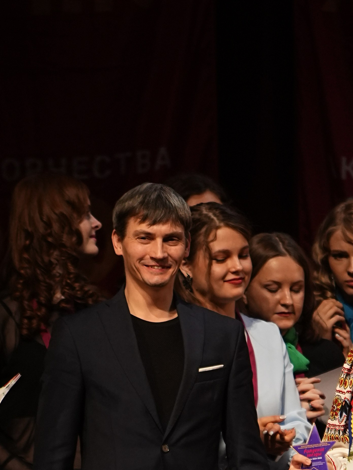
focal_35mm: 639
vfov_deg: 3.1
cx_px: 319
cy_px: 472
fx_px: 8687
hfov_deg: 2.3
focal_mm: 200
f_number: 2.8
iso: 1250
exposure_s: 1/320
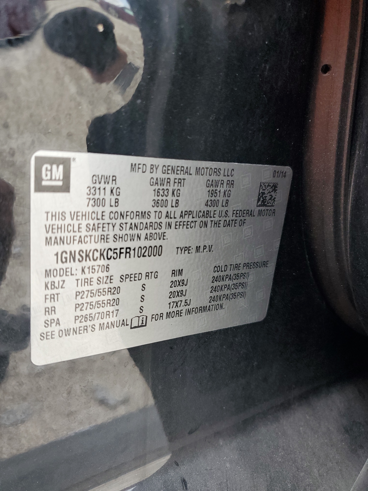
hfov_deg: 53.1
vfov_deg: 67.3
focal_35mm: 26
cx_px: 184
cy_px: 246
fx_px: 369
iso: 90
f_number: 1.5
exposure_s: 1/120
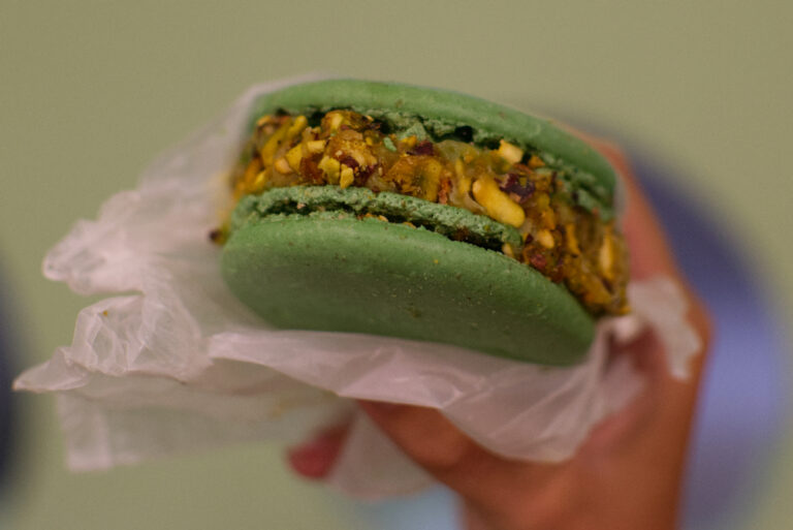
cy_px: 265
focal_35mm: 52
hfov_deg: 37.8
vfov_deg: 25.8
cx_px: 396
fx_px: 1157
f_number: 1.8
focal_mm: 35
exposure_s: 1/200
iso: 1000
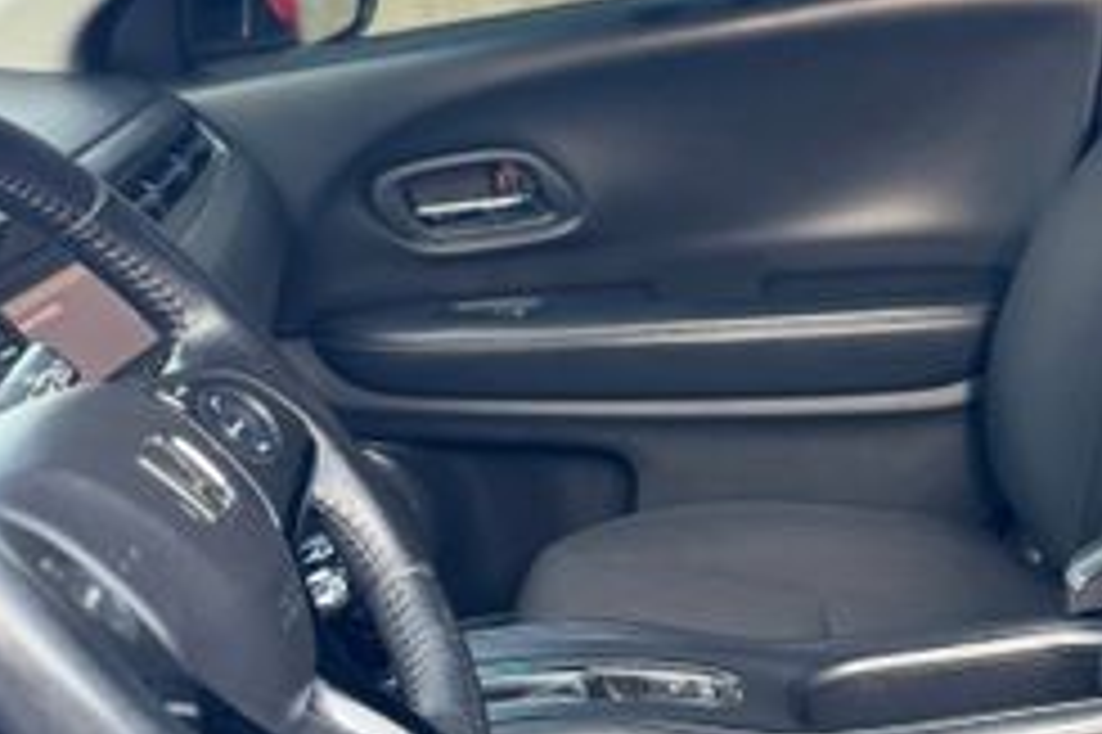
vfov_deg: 27.8
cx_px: 940
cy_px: 504
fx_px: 1468
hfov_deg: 38.9
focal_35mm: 48
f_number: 1.78
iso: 250
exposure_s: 1/60
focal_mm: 6.76
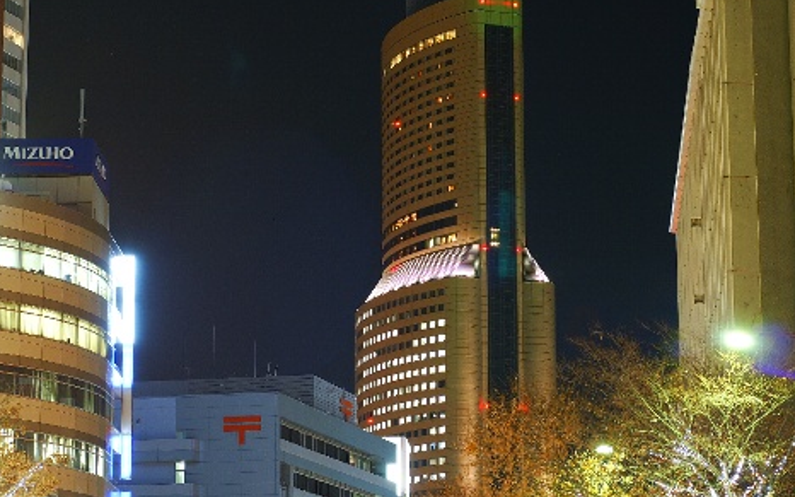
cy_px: 260
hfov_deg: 19.8
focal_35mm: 105
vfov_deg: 12.5
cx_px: 312
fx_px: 2274
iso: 100
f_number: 5.6
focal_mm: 50
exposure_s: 2.5
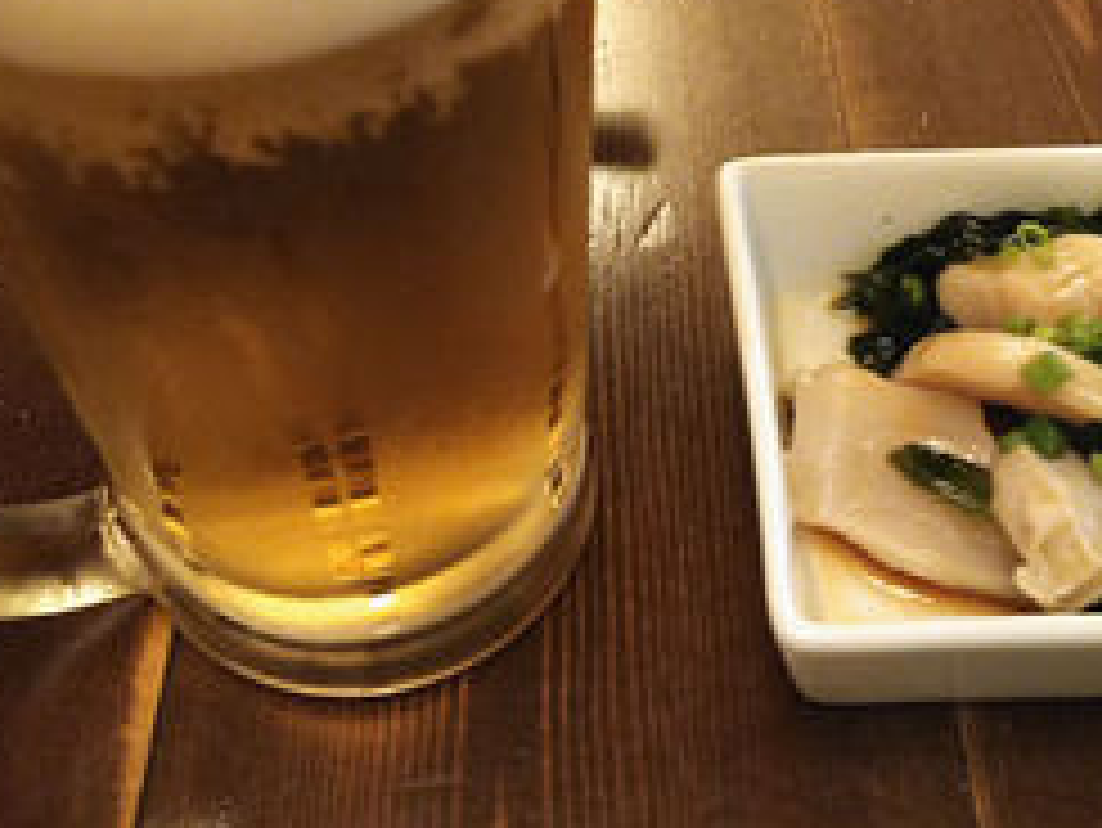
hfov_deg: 42.9
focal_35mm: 44
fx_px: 1401
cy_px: 284
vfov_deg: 32.7
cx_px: 544
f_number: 1.9
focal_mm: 4.2
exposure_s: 1/17
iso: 320
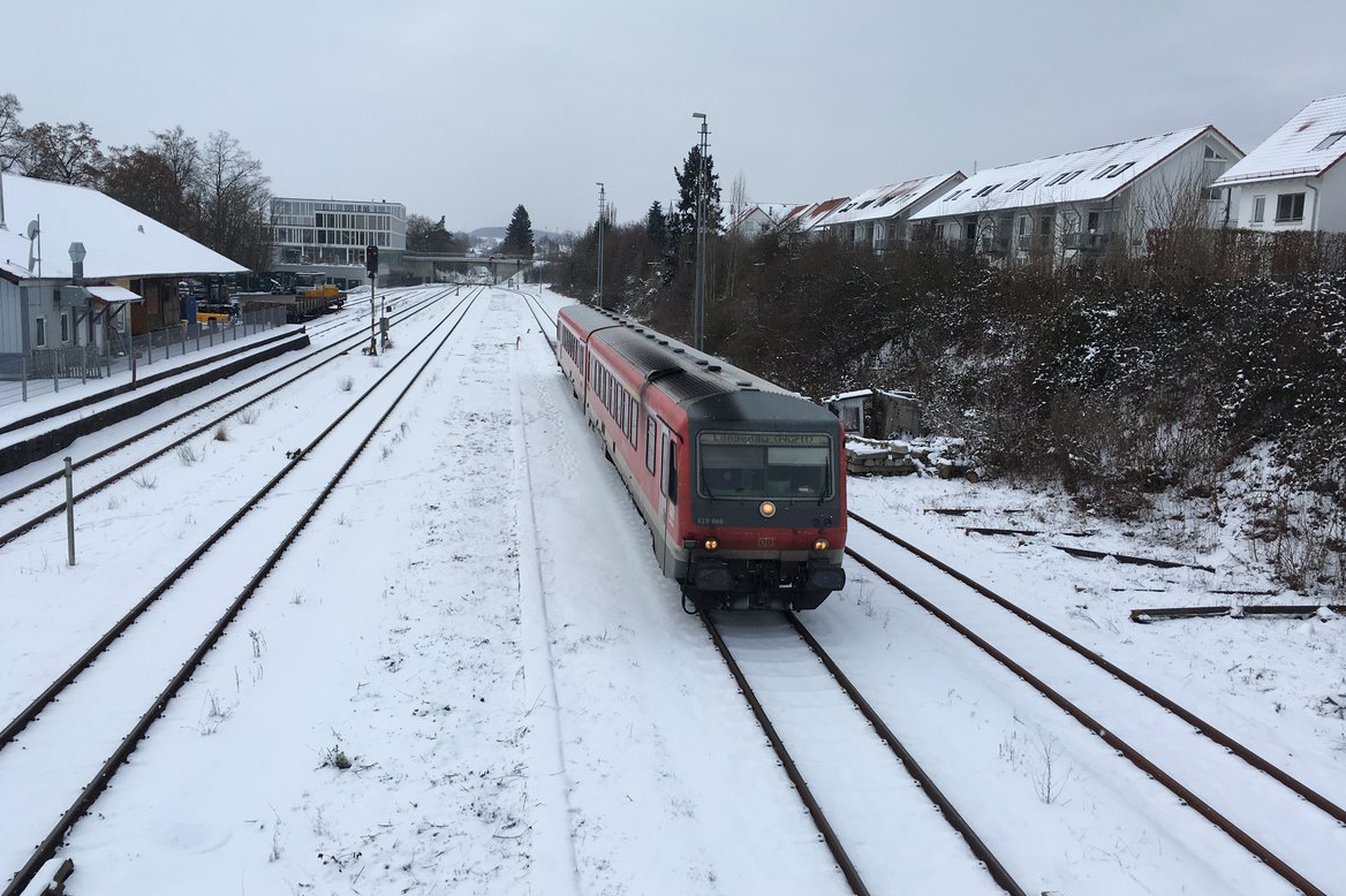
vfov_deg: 42.3
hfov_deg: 60.3
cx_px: 658
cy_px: 423
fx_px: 1159
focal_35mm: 31
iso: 25
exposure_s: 1/1425
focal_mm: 4.15
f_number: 2.2
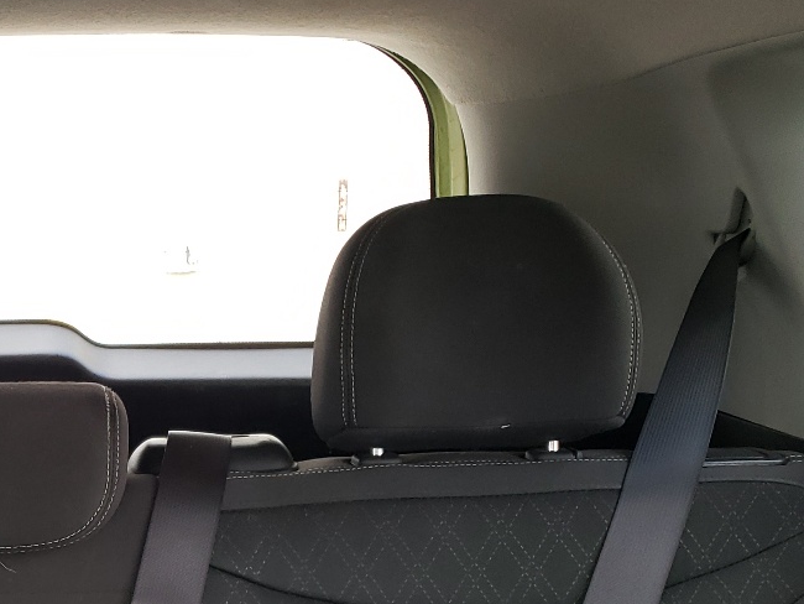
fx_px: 1487
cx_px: -7
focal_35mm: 64
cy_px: 632
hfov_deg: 28.3
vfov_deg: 21.9
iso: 77
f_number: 1.5
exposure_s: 1/60.2
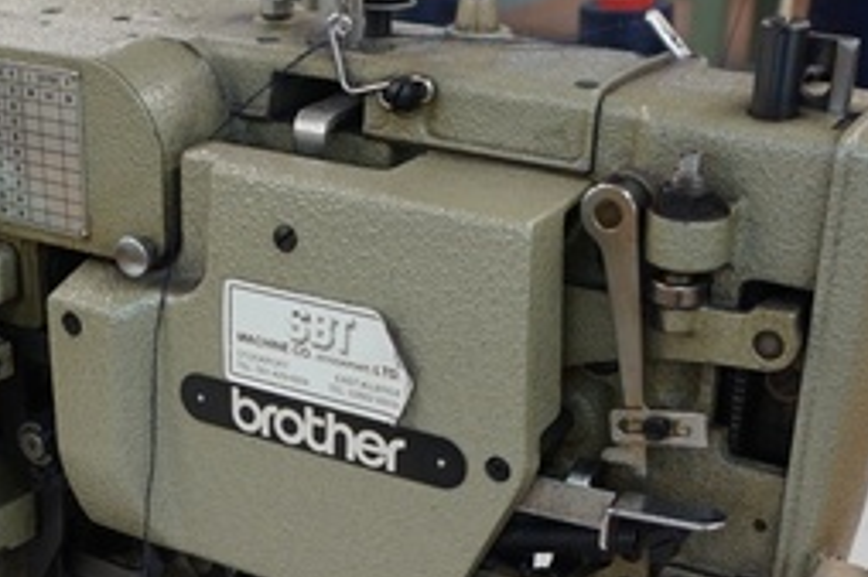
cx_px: 263
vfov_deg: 19.6
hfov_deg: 29.4
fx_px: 1638
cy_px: 536
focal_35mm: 68
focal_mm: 16
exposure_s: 1/60
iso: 400
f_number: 4
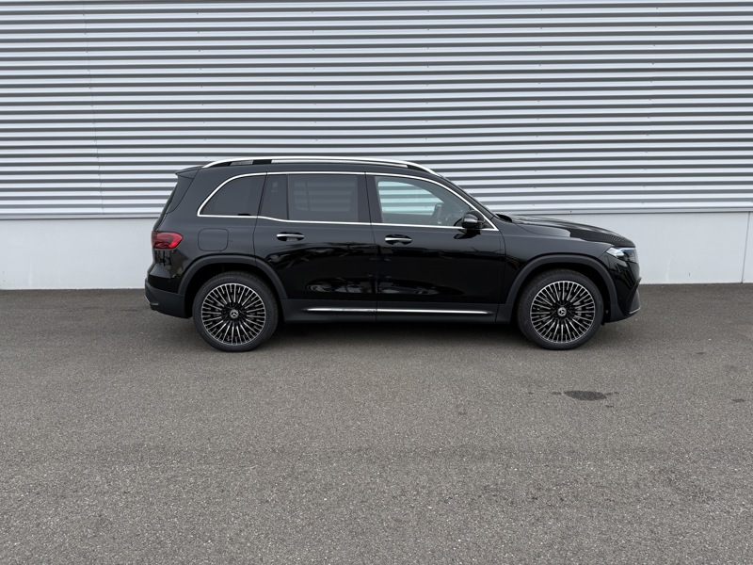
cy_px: 282
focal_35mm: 24
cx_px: 376
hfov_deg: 71.6
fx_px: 522
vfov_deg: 56.8
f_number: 1.78
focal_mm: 6.76
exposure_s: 1/1060
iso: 80
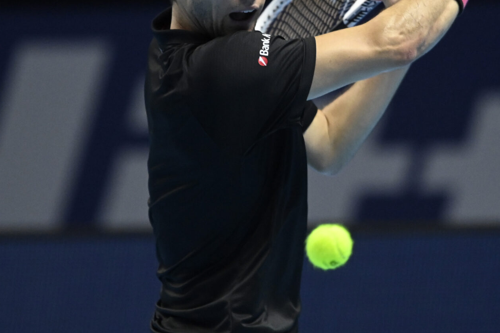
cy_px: 66
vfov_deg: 1.2
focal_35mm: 1135
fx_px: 15763
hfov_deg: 1.8
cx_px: 308
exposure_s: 1/2000
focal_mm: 560
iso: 8000
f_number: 4
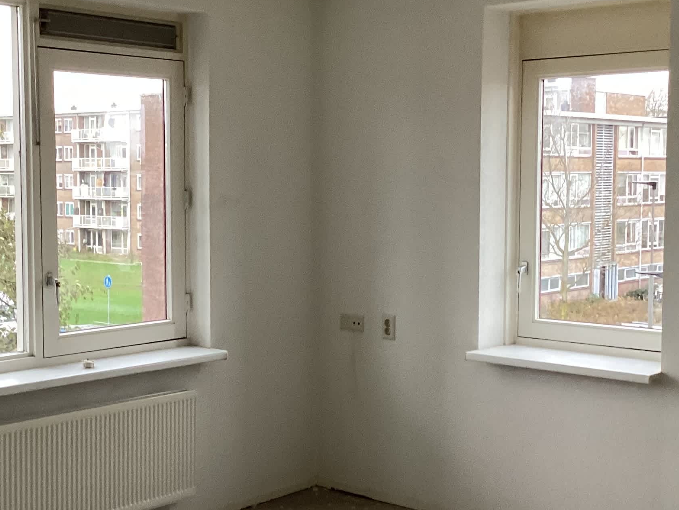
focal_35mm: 60
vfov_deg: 24.4
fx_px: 1177
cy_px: 256
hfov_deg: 32.1
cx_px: 281
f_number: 2.4
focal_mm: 3.3
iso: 250
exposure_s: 1/50
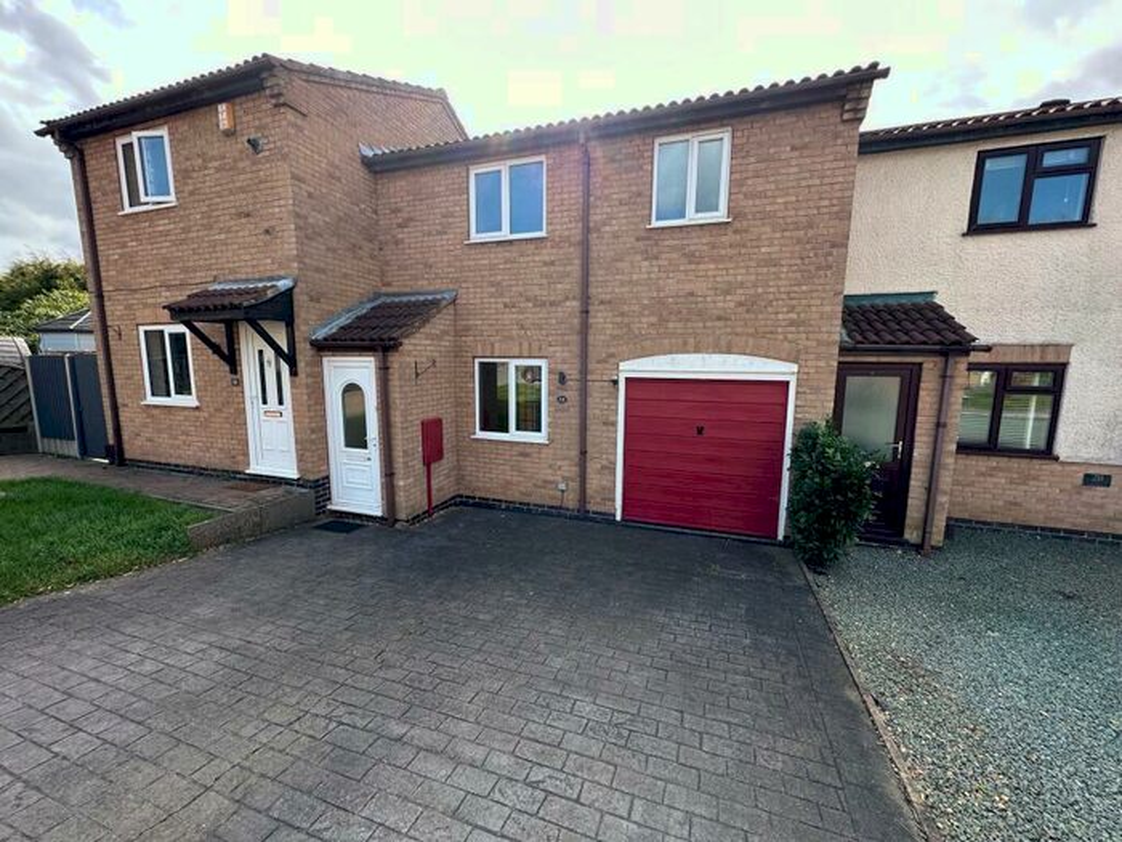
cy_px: 421
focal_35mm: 14
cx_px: 561
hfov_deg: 102.1
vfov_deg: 85.7
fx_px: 454
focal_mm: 2.22
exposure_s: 1/525
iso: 40
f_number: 2.2
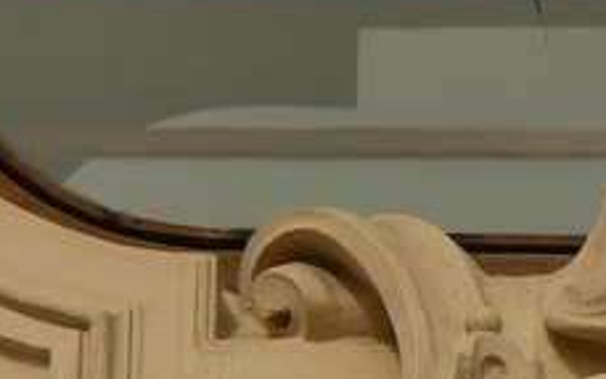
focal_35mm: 796
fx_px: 13143
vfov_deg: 1.6
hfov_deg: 2.6
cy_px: 504
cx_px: 630
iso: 100
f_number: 5.6
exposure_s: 1/500
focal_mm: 48.5
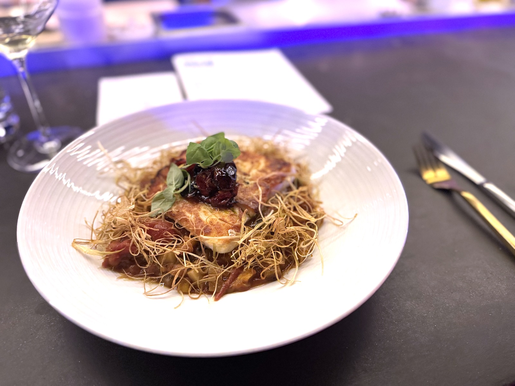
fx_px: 357
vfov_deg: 56.8
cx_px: 258
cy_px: 193
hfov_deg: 71.6
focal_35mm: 24
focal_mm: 6.76
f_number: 1.78
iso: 800
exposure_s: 1/30
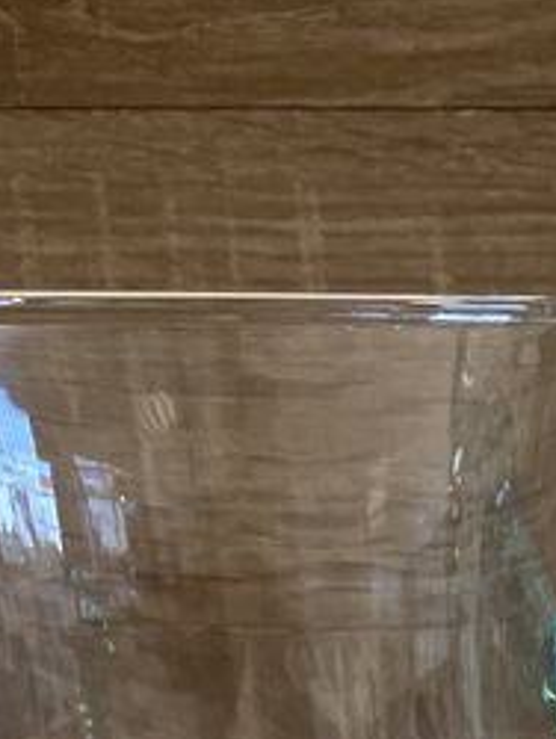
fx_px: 2223
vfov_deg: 17.2
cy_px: 1088
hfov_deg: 13.0
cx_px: 979
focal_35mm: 104
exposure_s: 1/100
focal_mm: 4.25
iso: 125
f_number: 1.8
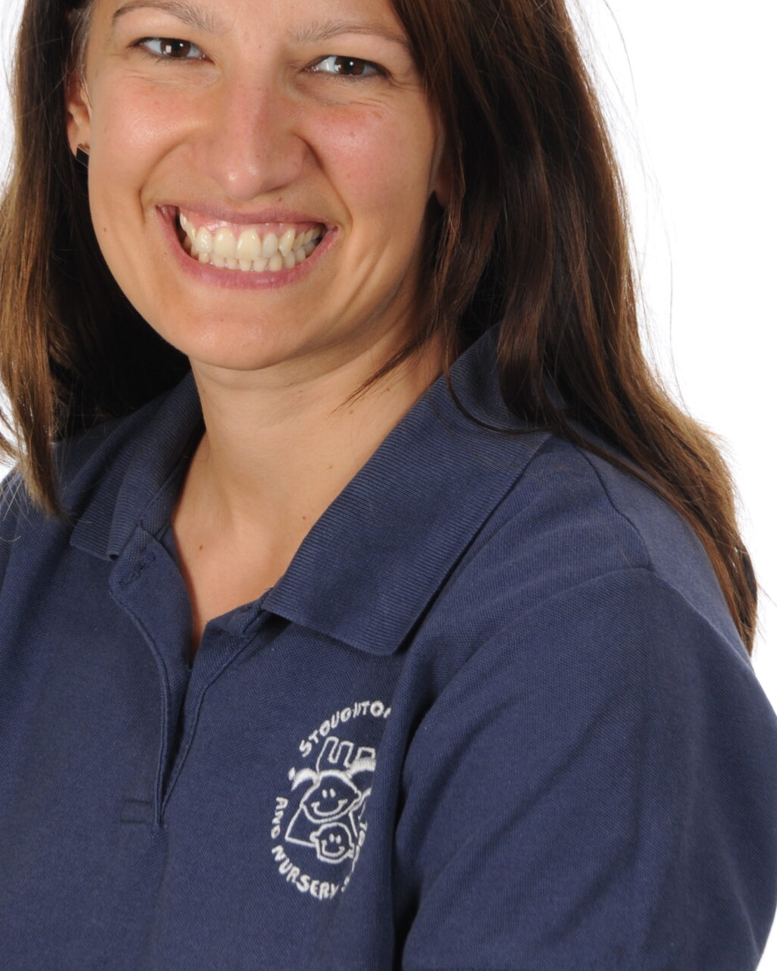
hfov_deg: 5.3
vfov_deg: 6.6
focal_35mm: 294
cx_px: 347
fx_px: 8448
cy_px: 359
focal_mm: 105
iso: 200
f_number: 11
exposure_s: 1/160
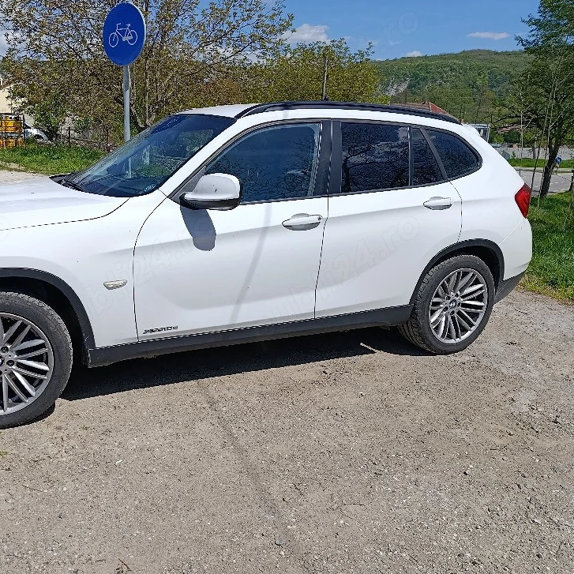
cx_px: 182
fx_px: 525
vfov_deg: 57.3
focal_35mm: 28
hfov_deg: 55.9
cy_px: 286
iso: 51
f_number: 1.65
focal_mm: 6.11
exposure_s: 1/1000
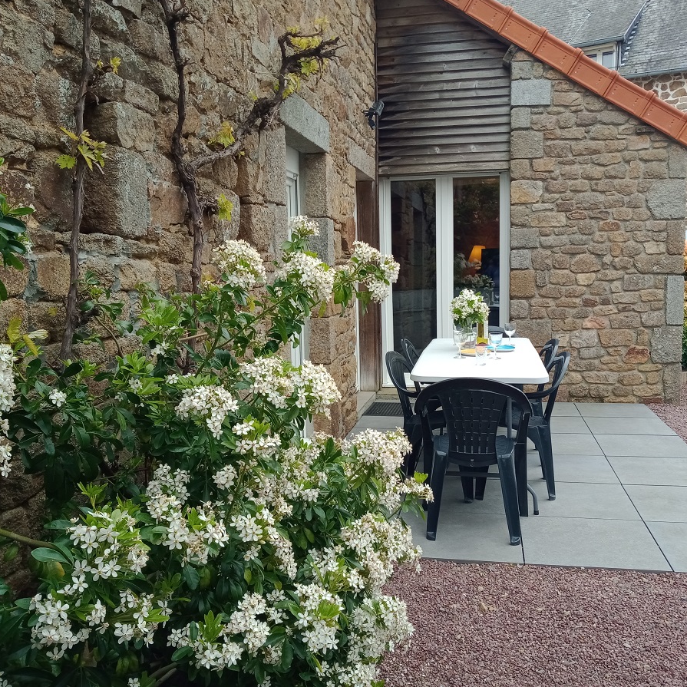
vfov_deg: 51.1
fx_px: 719
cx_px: 369
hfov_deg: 51.1
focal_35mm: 32
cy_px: 342
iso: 118
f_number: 2
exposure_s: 1/209
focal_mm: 3.54
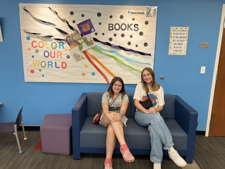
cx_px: 112
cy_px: 84
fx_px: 182
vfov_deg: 49.7
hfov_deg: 63.4
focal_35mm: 28
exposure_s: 1/60
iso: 80
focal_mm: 3.99
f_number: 1.8
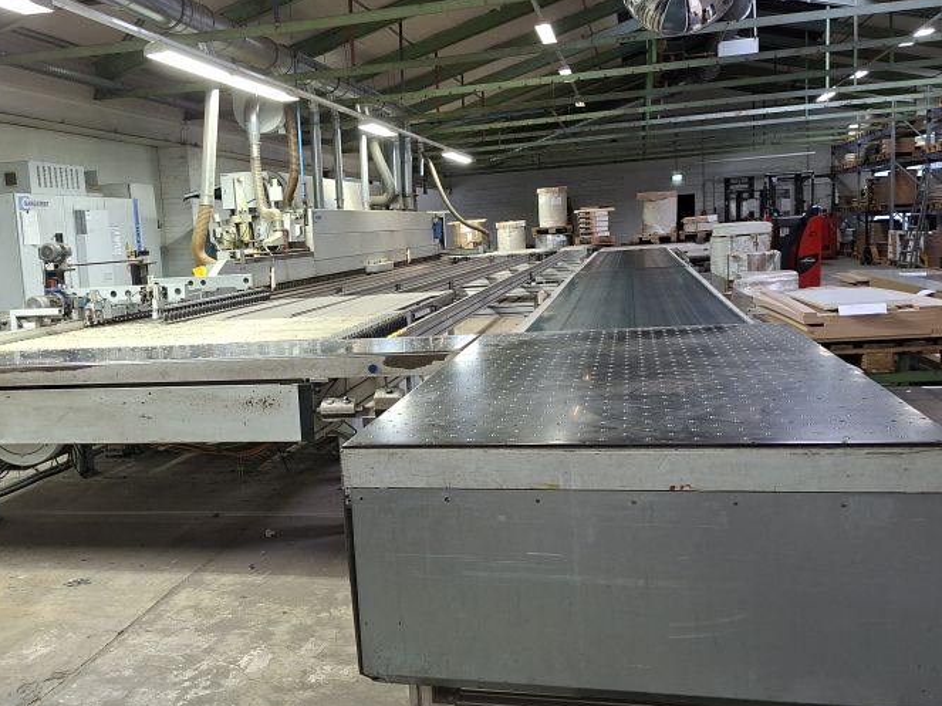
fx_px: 1007
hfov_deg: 49.5
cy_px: 381
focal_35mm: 37
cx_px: 336
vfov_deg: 38.6
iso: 50
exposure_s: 1/50
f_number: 1.8
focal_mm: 5.54
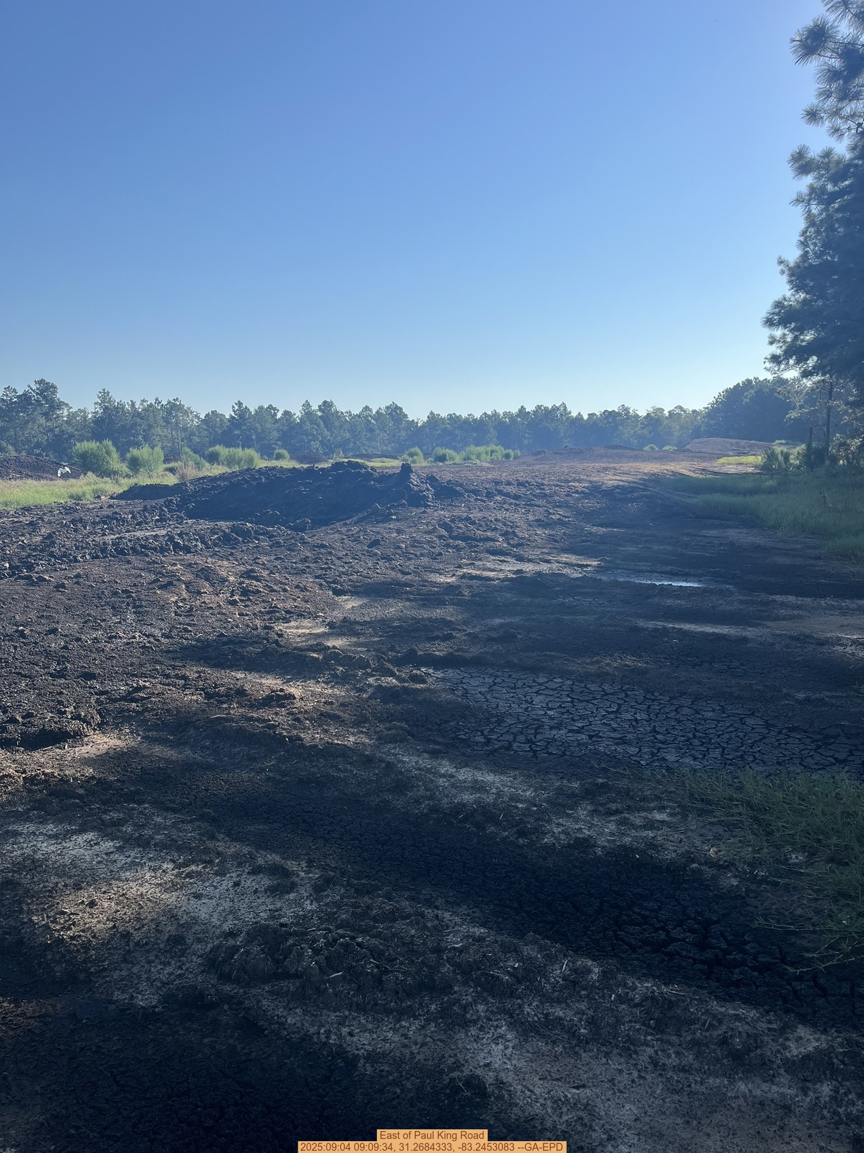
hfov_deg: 53.1
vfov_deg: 67.3
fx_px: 865
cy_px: 576
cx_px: 432
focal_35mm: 26
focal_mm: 5.1
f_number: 1.6
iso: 50
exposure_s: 1/3876
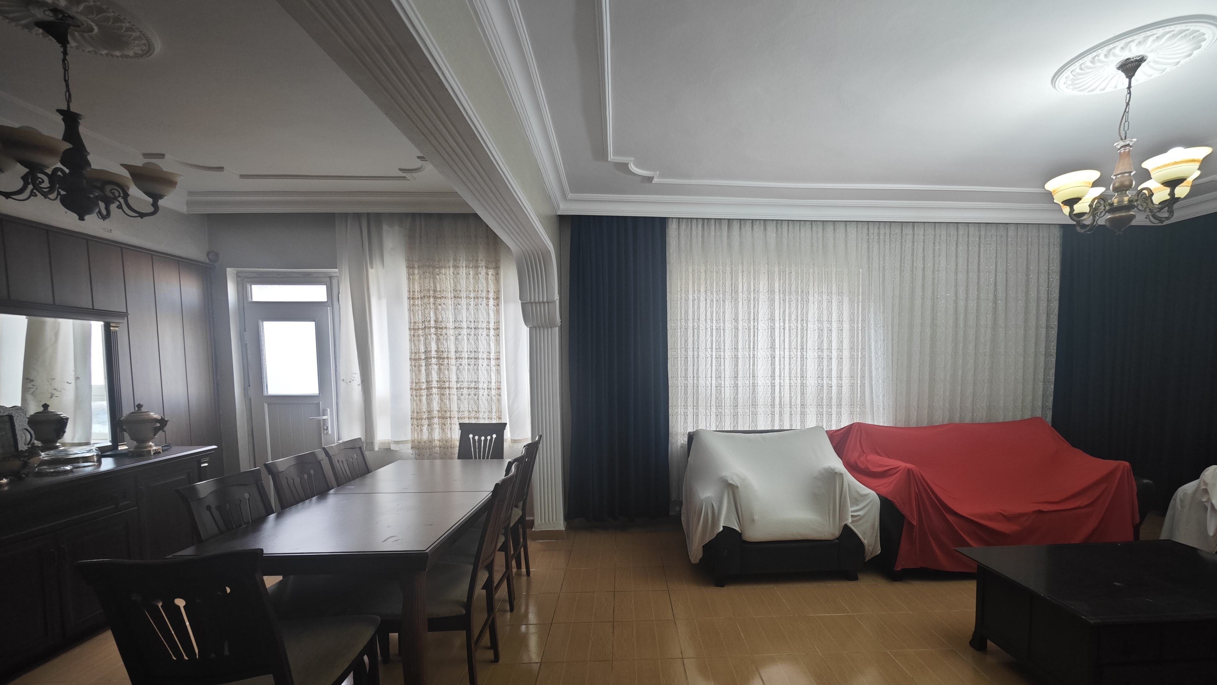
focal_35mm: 14
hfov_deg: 106.7
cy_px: 392
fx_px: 452
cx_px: 643
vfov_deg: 73.9
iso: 250
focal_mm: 2.03
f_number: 1.8
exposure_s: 1/50
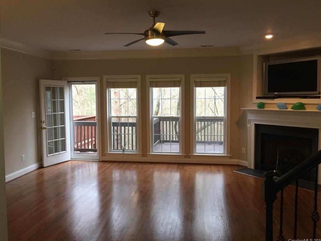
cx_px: 160
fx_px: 278
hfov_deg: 60.0
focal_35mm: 30
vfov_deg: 46.8
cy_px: 119
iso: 32
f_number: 2.2
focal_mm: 4.15
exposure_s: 1/15
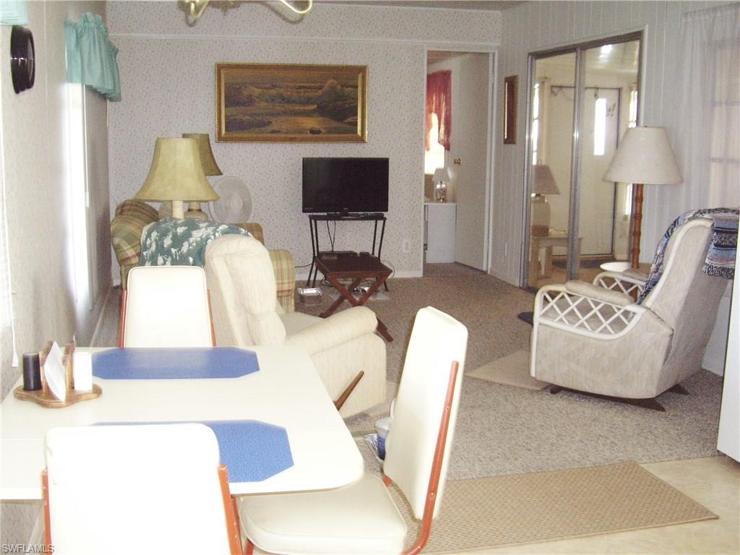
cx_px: 370
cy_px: 278
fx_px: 812
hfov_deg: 49.0
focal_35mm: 38
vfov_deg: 37.7
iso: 200
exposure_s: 1/15
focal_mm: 7.9
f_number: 2.8
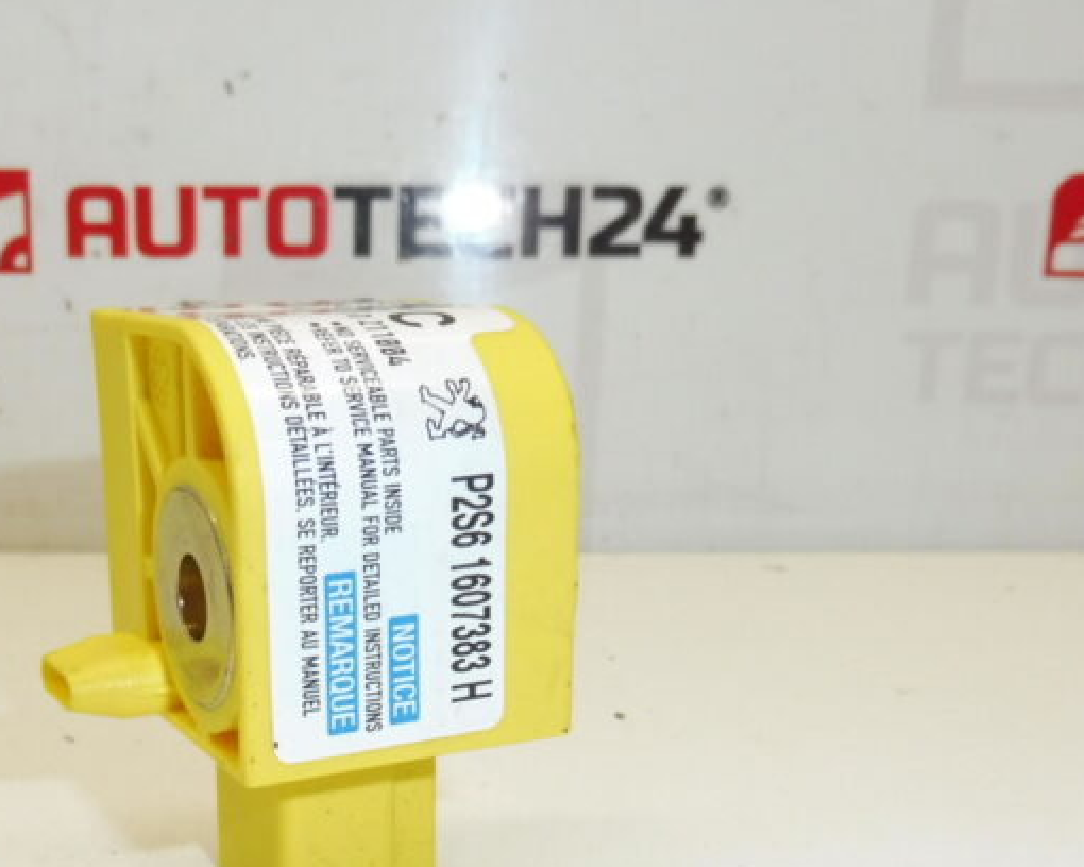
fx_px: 1508
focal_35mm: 47
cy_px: 756
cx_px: 312
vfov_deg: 30.8
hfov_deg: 38.8
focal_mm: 4.3
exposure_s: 1/100
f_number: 4
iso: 200
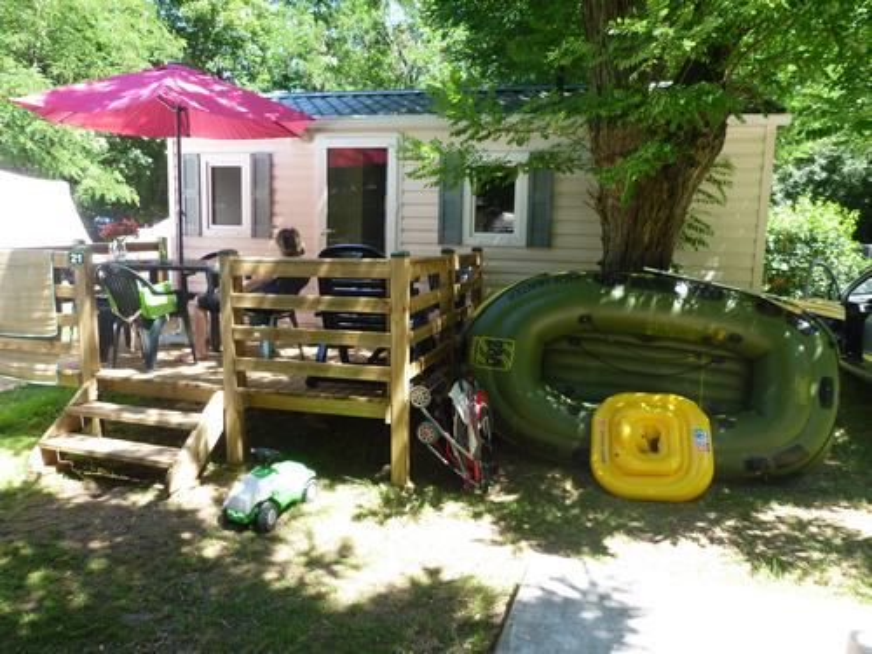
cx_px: 436
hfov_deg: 69.4
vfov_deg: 54.9
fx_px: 630
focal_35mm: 25
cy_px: 327
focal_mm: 4.5
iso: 80
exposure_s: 1/100
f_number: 2.8
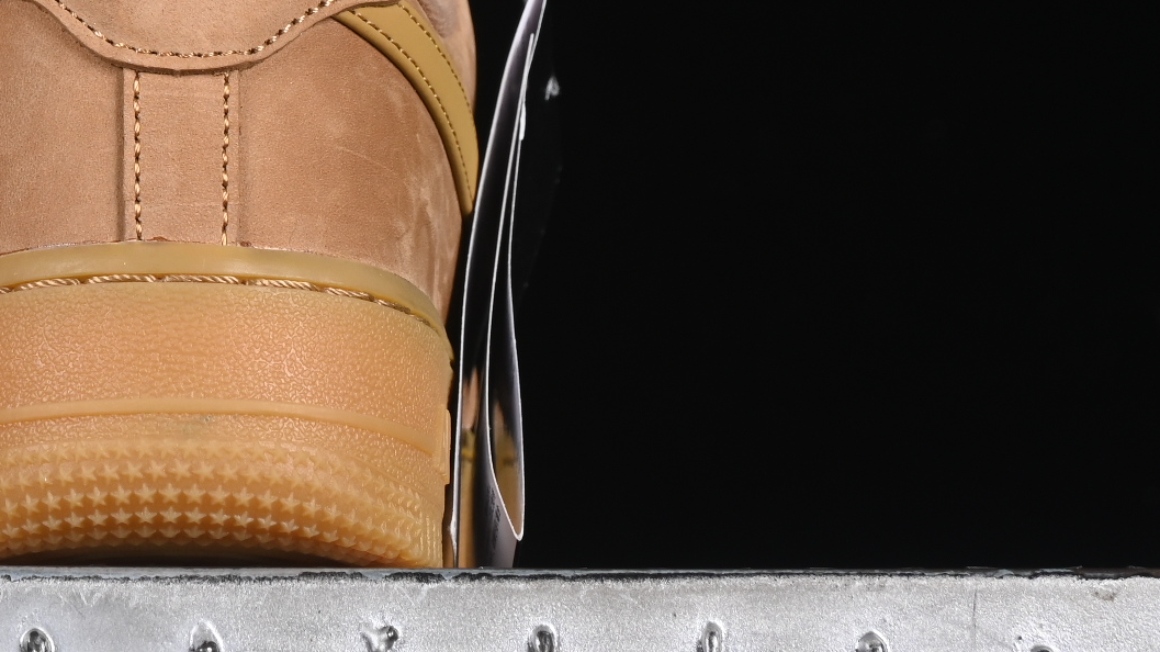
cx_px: -83
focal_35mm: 207
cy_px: -72
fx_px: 6366
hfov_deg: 10.3
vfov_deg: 5.8
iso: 160
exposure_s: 1/60
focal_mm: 50
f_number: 7.1
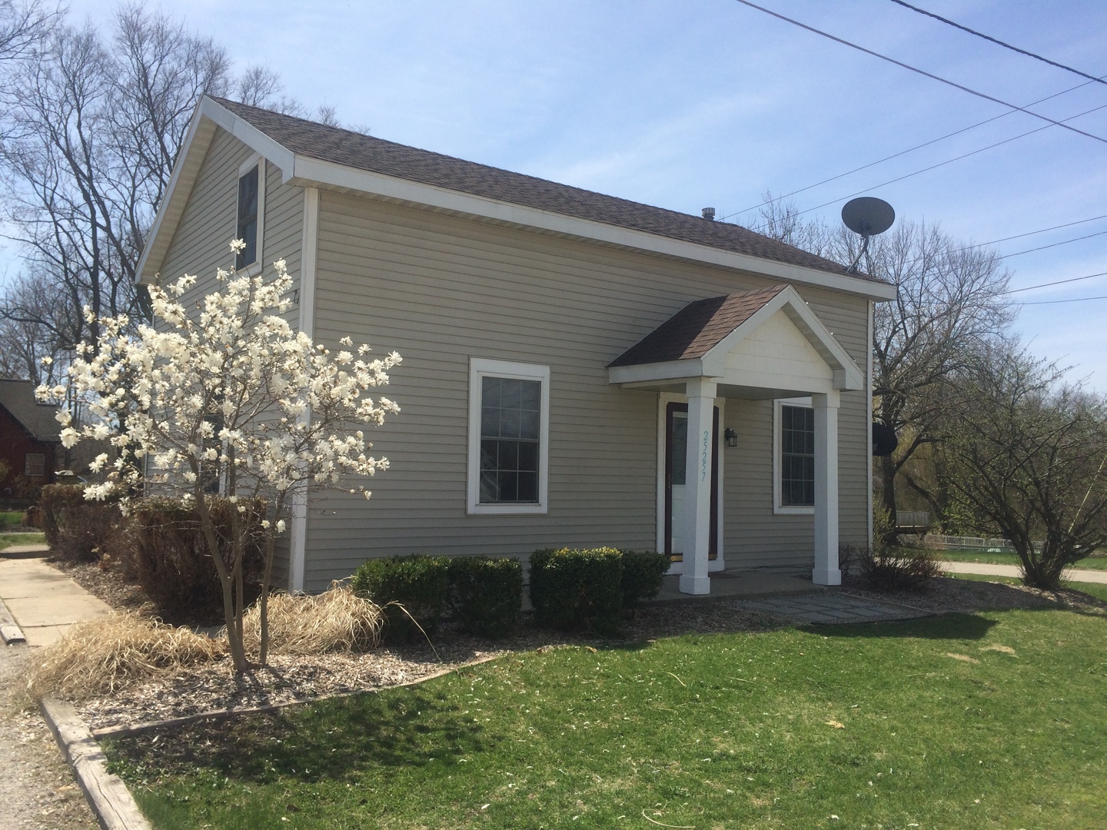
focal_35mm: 29
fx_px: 927
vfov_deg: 48.2
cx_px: 554
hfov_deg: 61.7
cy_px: 415
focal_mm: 4.15
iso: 32
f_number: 2.2
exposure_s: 1/2415
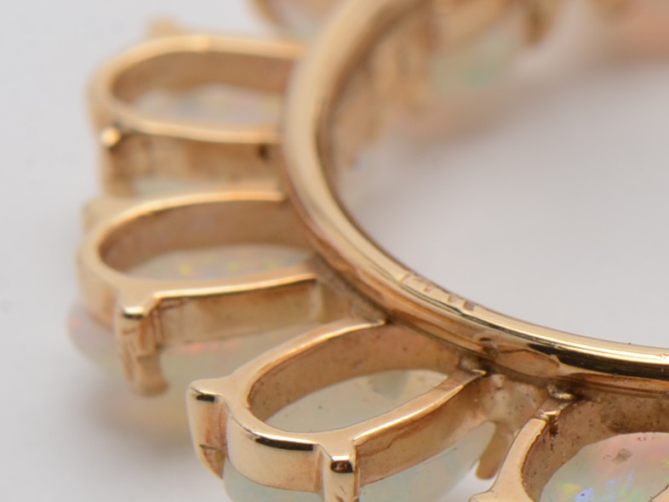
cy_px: 121
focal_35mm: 384
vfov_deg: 3.9
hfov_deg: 5.1
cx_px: 933
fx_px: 7414
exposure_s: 1/125
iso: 200
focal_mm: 85
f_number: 18
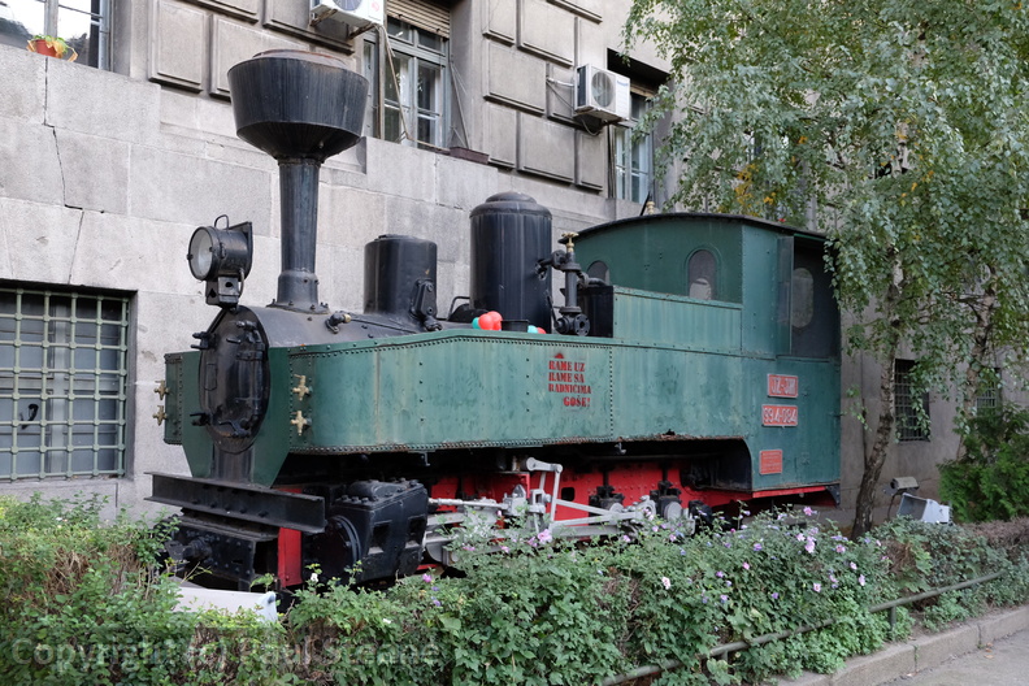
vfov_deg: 41.1
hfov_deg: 58.7
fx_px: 915
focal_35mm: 32
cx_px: 514
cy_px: 343
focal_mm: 21.4
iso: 2000
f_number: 3.2
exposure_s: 1/500
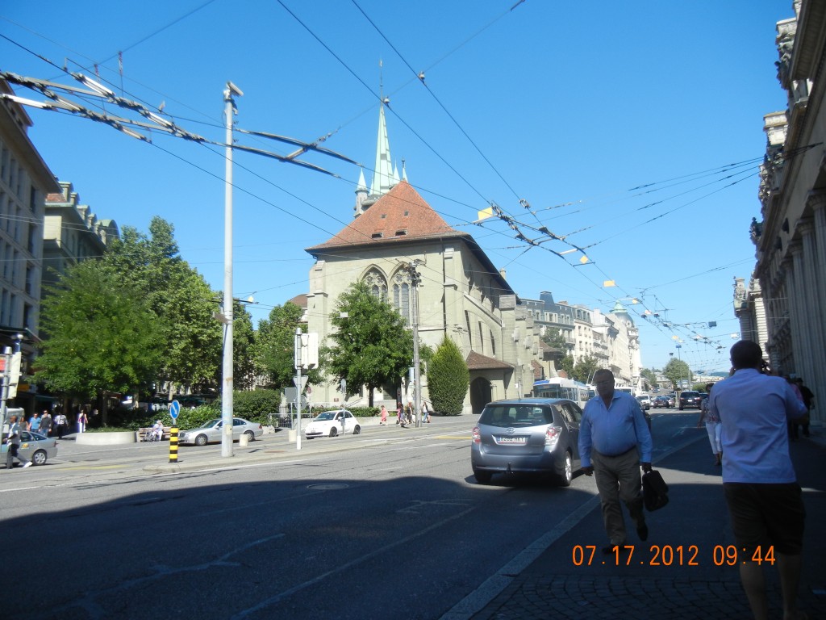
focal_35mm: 30
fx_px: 716
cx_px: 413
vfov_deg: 46.8
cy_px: 310
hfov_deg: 60.0
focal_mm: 5.4
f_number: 7
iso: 160
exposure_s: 1/257
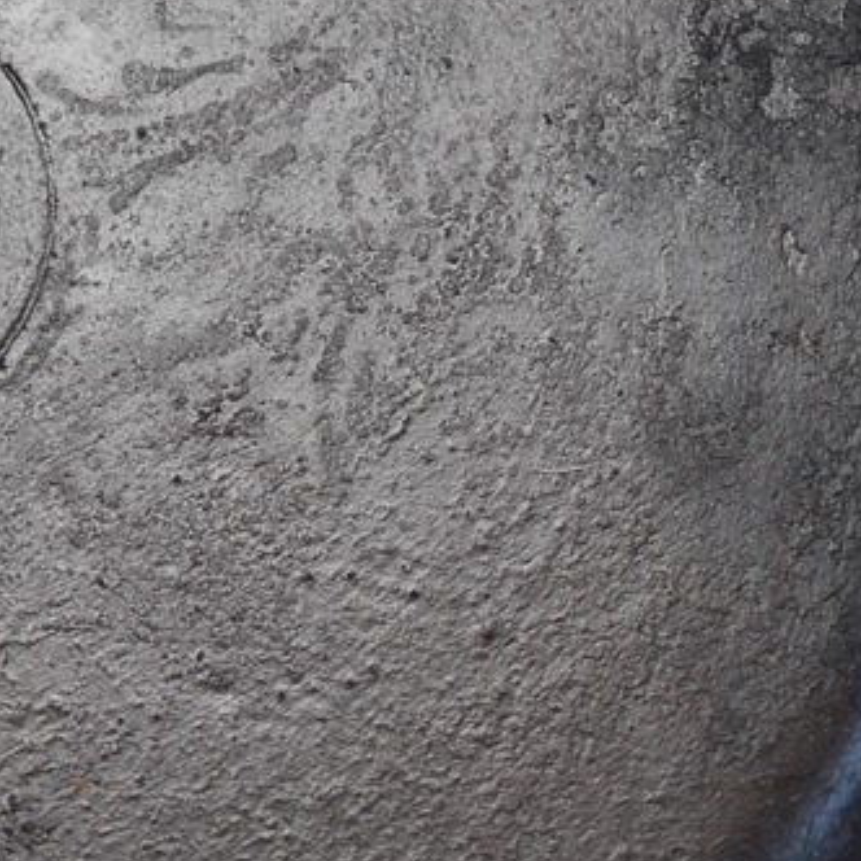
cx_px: -200
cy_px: 538
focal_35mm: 211
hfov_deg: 8.2
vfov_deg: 8.3
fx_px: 5946
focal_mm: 55
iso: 800
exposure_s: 1/100
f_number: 5.6
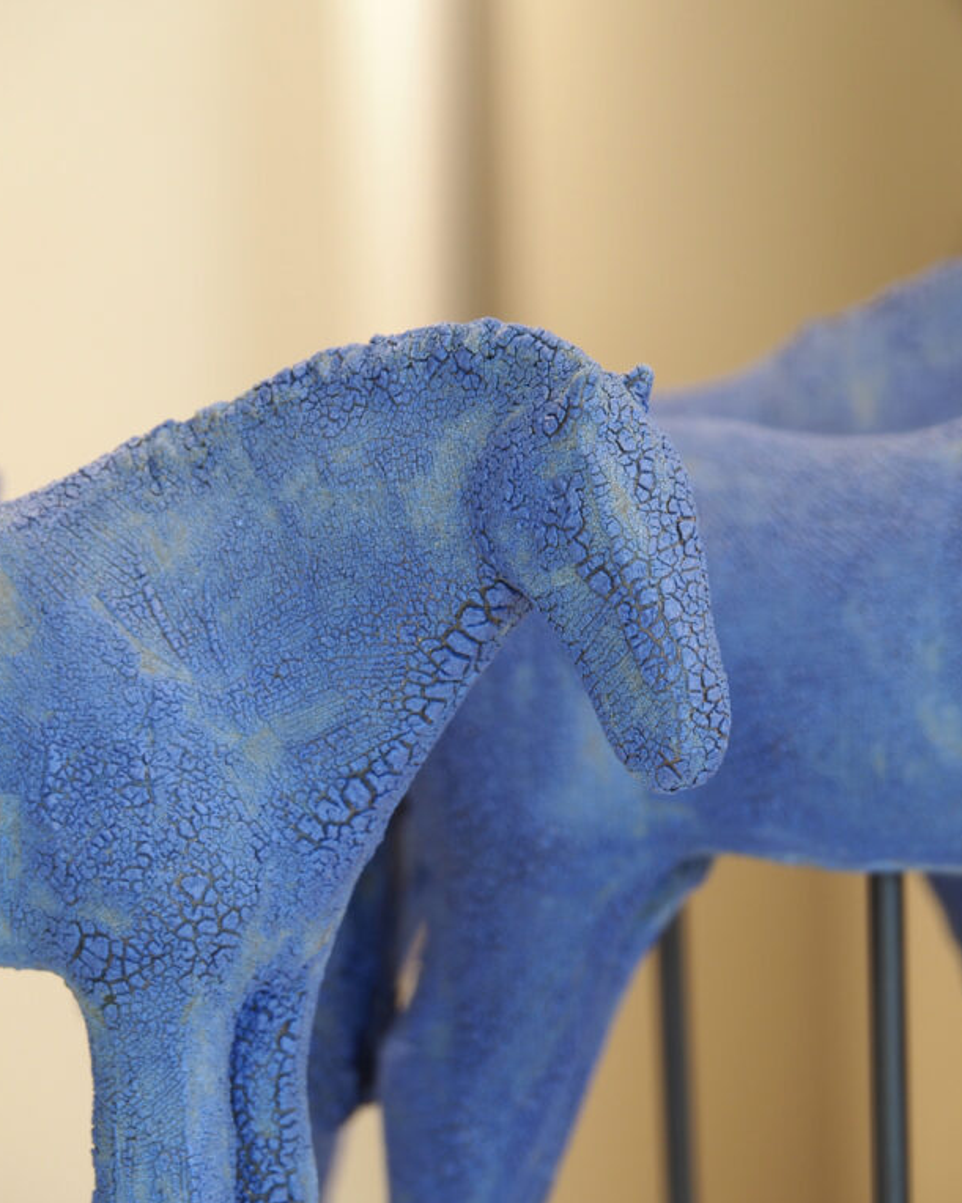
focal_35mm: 314
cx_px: 532
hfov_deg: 4.9
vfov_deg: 6.2
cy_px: 602
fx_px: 11177
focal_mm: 120
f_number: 5.6
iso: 250
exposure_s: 1/8
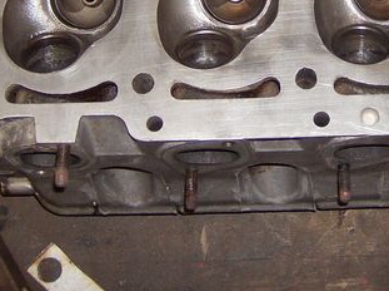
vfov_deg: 19.3
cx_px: 305
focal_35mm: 74
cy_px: 9
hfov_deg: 26.0
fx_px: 830
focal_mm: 6
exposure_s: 1/60
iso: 200
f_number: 2.8
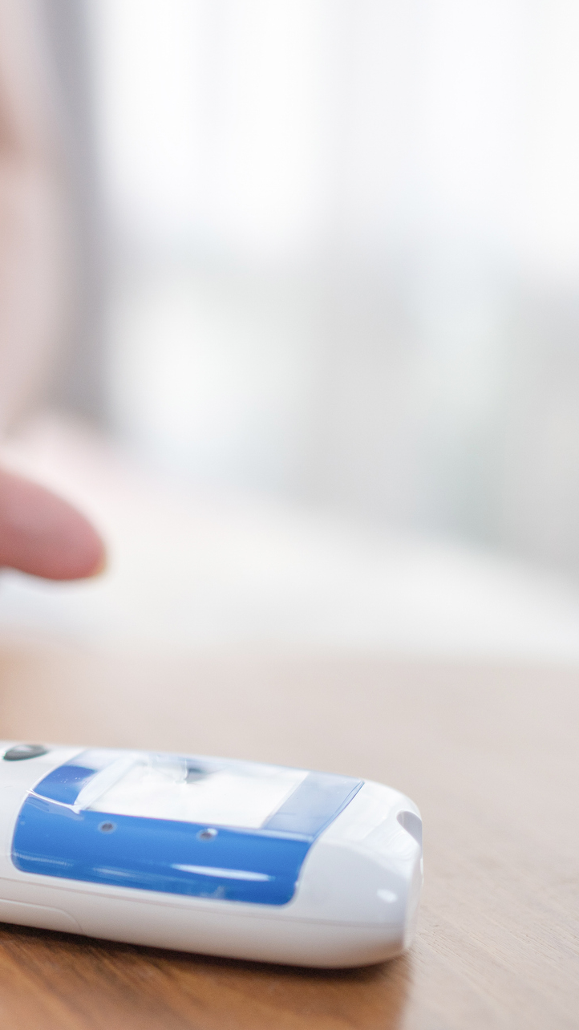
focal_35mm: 91
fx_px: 2481
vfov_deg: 23.4
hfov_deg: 13.0
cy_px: 495
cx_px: -102
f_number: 1.8
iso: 160
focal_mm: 35
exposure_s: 1/800
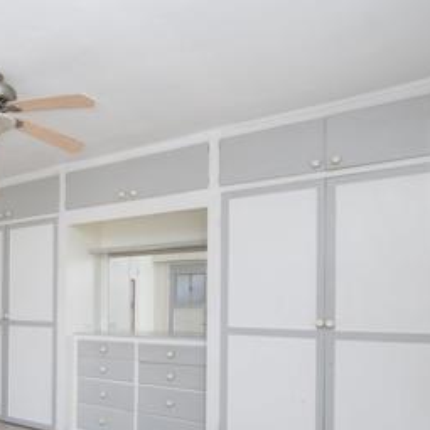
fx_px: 450
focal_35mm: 32
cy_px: 317
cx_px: -22
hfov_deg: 42.3
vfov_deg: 49.3
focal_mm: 15
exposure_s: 1/160
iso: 320
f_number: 8
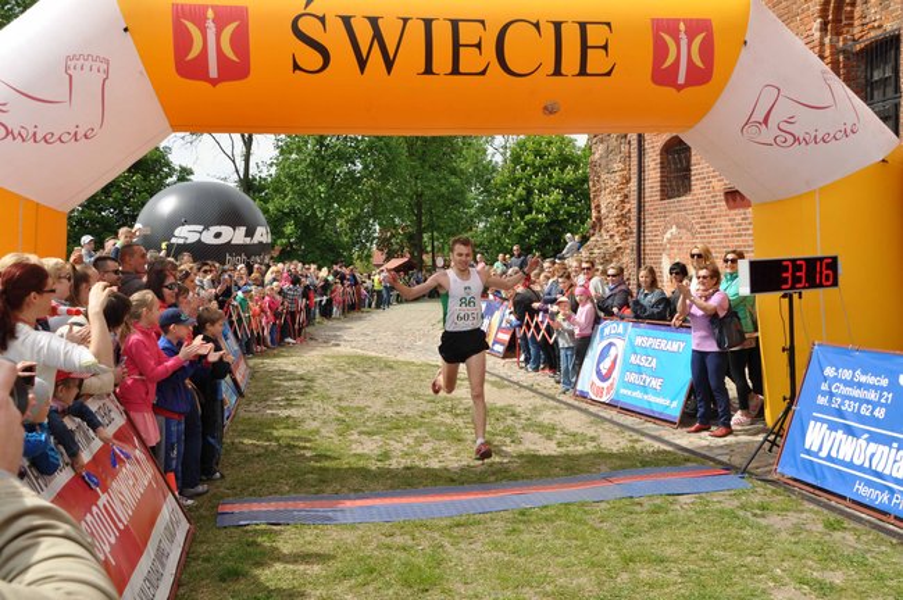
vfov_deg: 35.4
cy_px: 300
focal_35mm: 38
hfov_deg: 51.3
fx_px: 940
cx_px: 452
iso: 200
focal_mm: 25
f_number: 14
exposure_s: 1/200
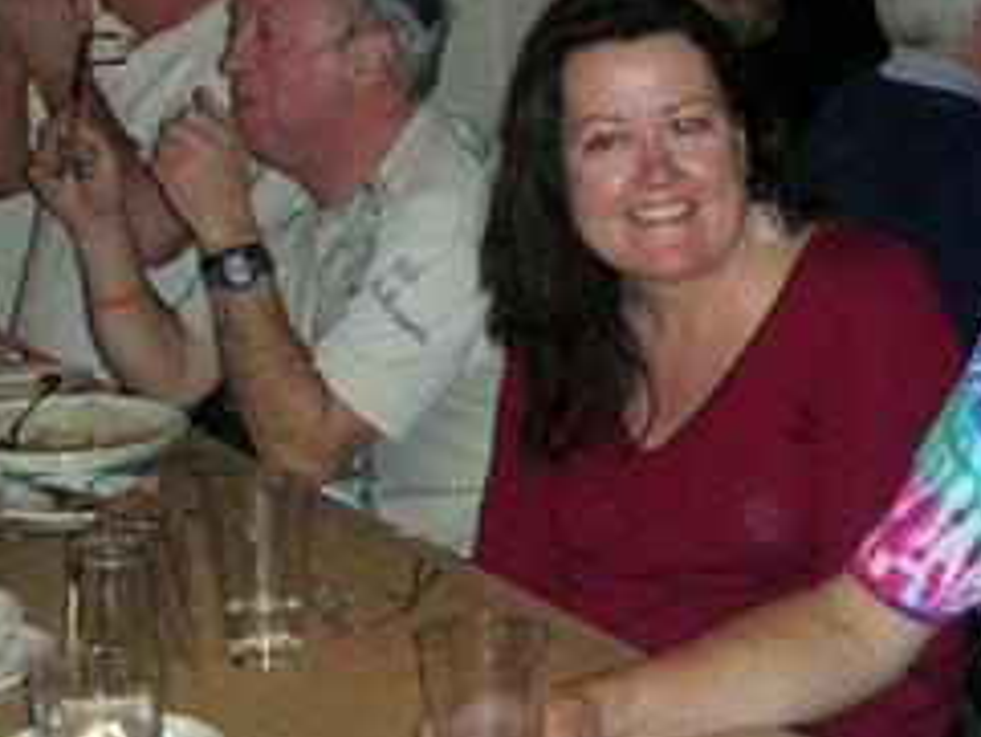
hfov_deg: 21.0
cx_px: 680
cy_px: 314
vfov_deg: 15.9
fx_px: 2637
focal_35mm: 93
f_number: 3
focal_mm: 5.8
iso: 161
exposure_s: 1/60.1
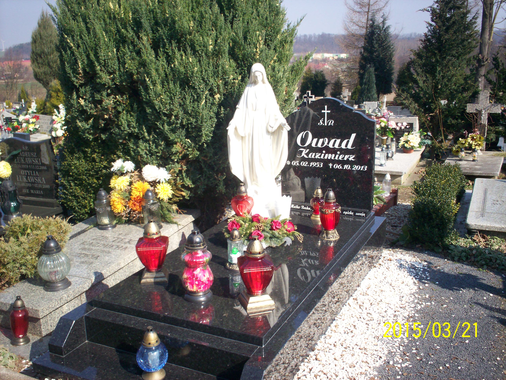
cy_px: 190
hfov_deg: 51.4
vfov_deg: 39.7
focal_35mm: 36
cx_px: 253
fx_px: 526
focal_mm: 6
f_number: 4.5
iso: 100
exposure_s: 1/312
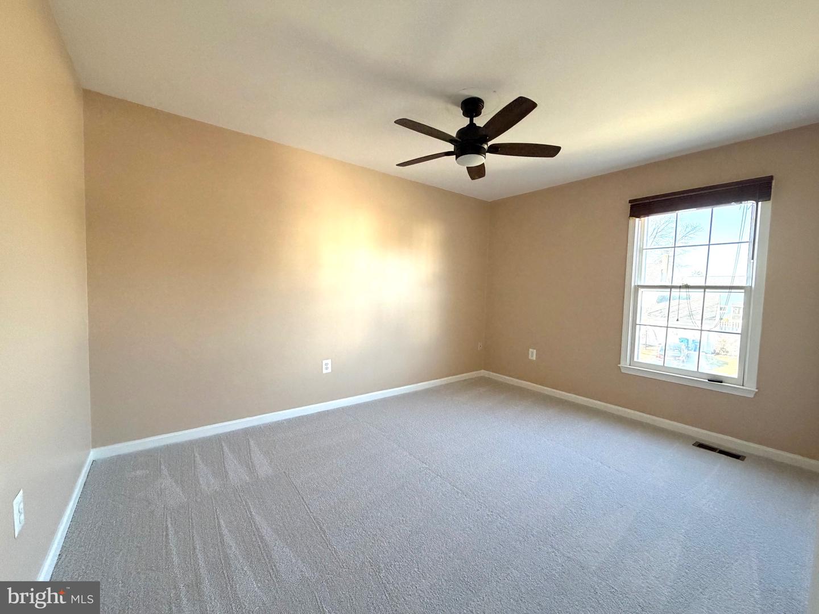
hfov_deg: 102.1
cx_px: 410
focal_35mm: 14
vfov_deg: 85.7
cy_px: 307
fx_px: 331
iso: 320
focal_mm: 2.22
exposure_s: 1/119
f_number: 2.2
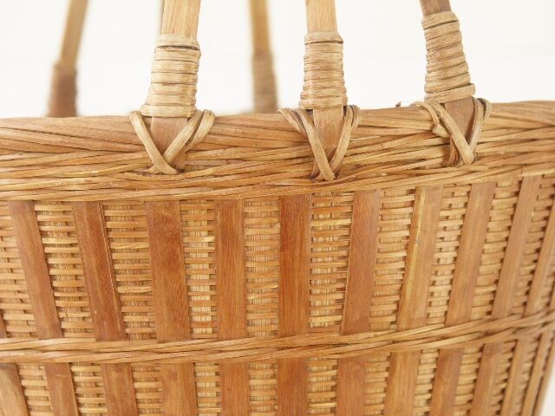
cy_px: 208
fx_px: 2004
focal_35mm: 125
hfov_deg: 15.8
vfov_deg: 11.9
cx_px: 278
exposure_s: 1/125
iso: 64
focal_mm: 31.75
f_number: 3.2
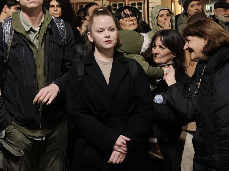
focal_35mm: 82
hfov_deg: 23.1
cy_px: 22
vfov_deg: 17.8
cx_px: 12
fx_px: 542
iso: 6400
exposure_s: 1/250
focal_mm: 8.72
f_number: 1.63
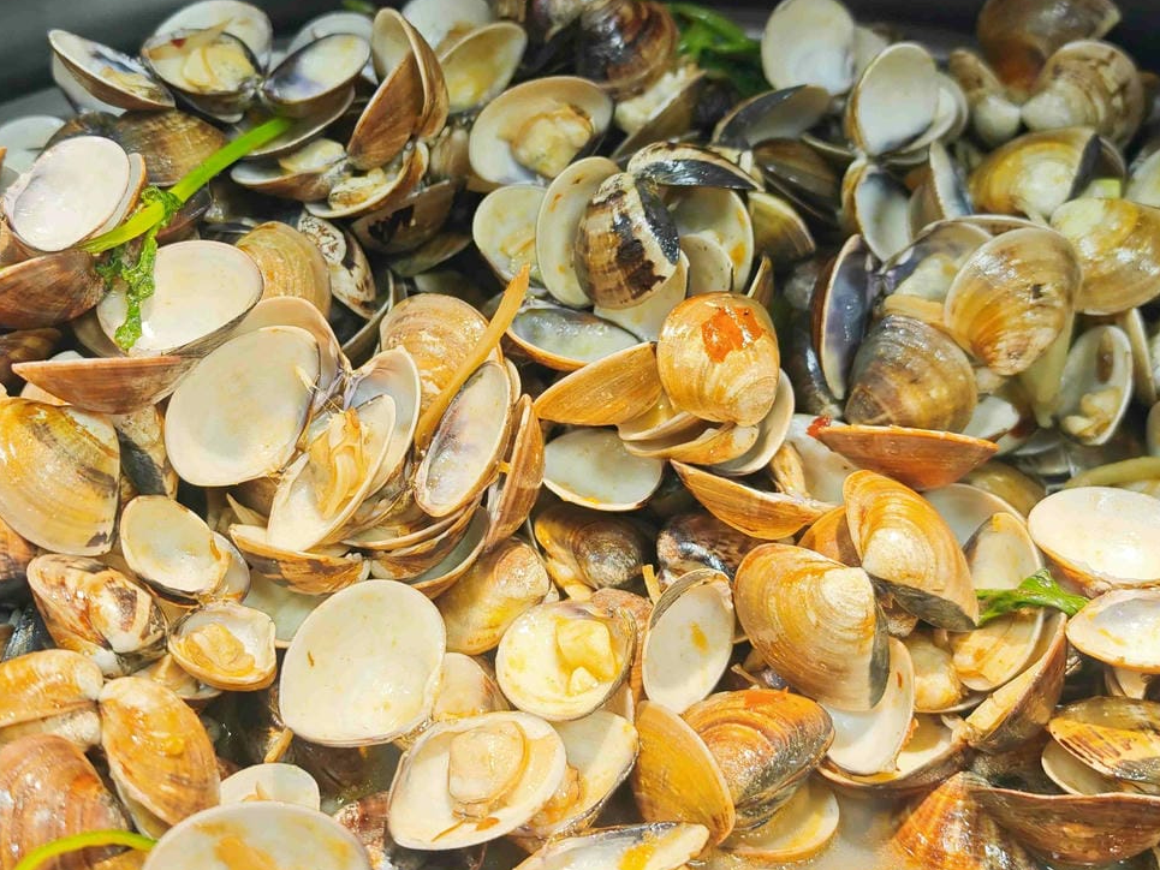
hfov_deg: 41.2
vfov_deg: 31.5
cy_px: 388
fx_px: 1542
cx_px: 536
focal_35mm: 46
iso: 183
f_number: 2
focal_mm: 8.72
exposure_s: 1/120
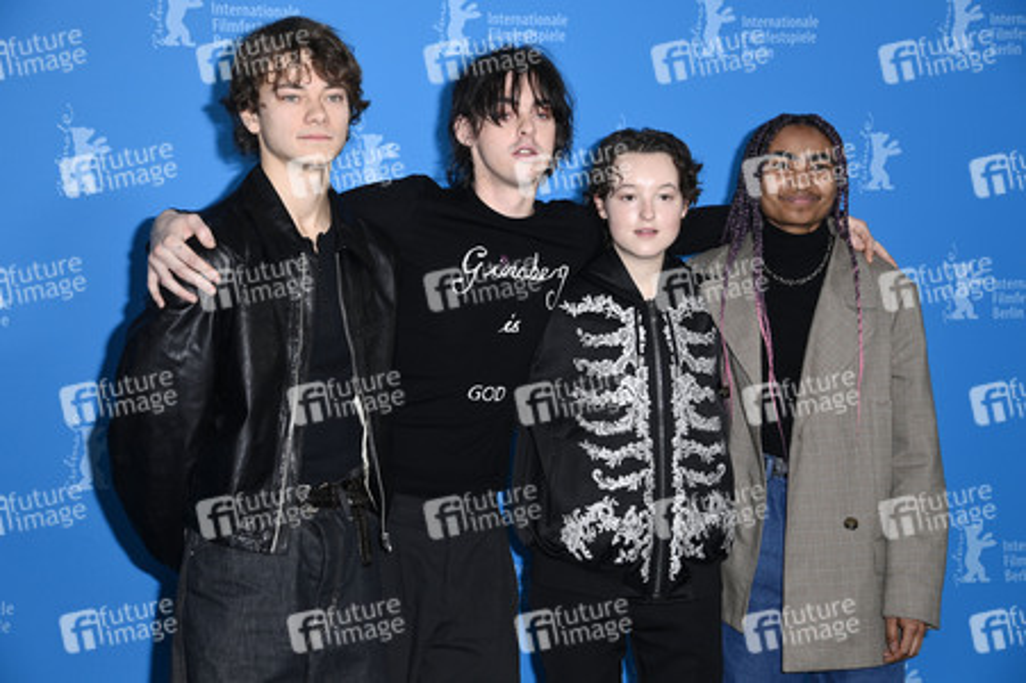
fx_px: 2050
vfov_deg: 18.9
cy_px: 342
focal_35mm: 72
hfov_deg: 28.1
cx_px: 513
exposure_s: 1/250
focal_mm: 72
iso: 640
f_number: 5.6
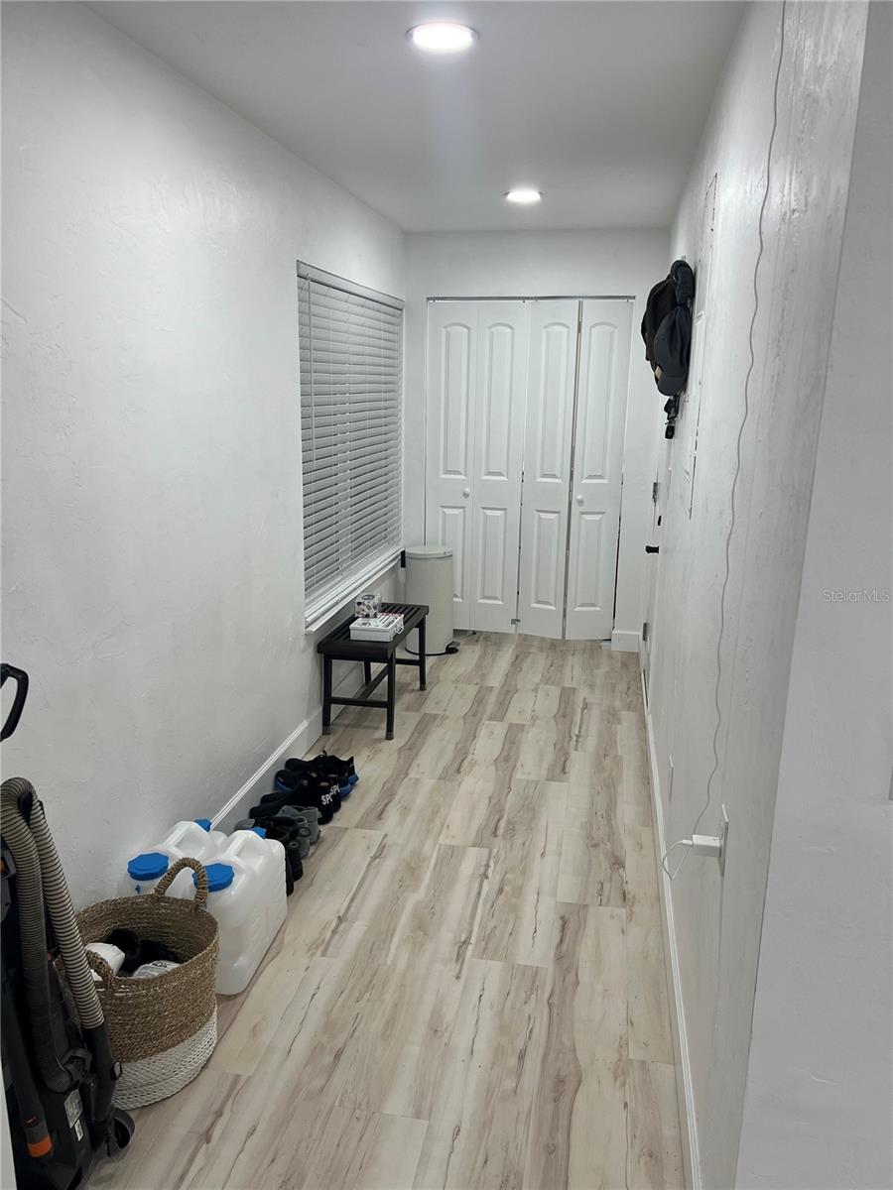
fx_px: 894
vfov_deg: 67.3
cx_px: 446
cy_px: 595
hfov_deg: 53.1
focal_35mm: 26
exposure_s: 1/120
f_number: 1.5
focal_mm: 5.7
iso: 80
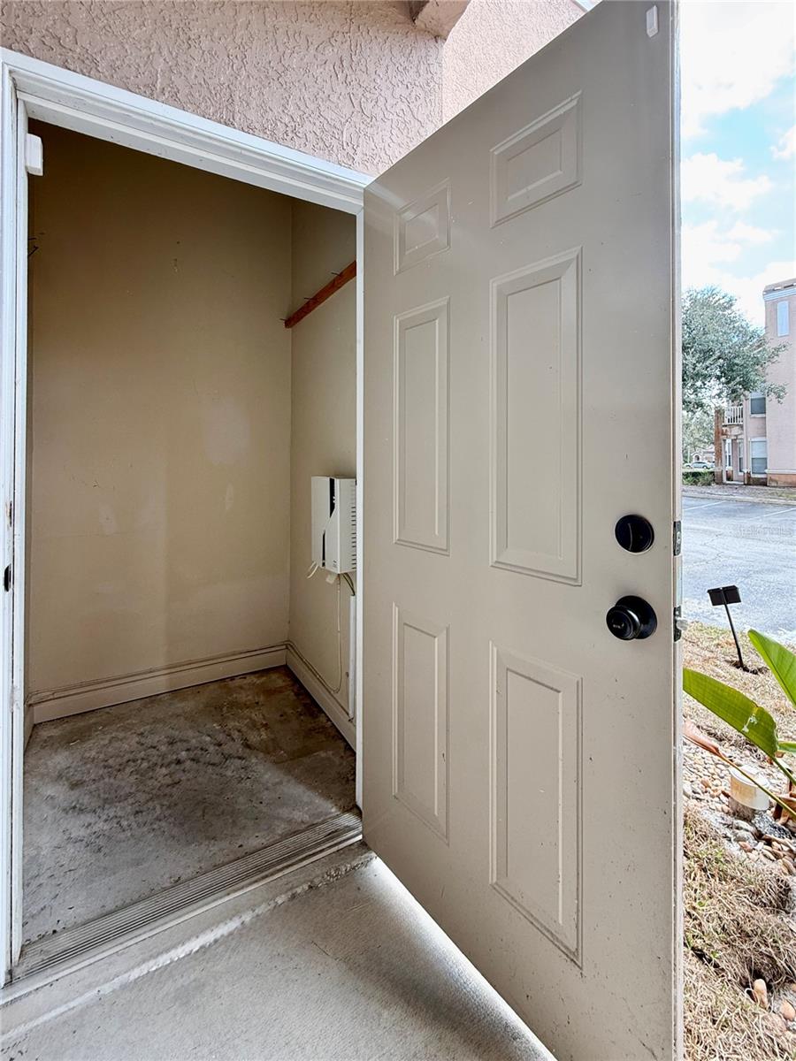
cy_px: 530
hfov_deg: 85.7
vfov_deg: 102.1
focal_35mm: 14
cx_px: 398
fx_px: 429
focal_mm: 2.22
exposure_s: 1/100
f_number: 2.2
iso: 40
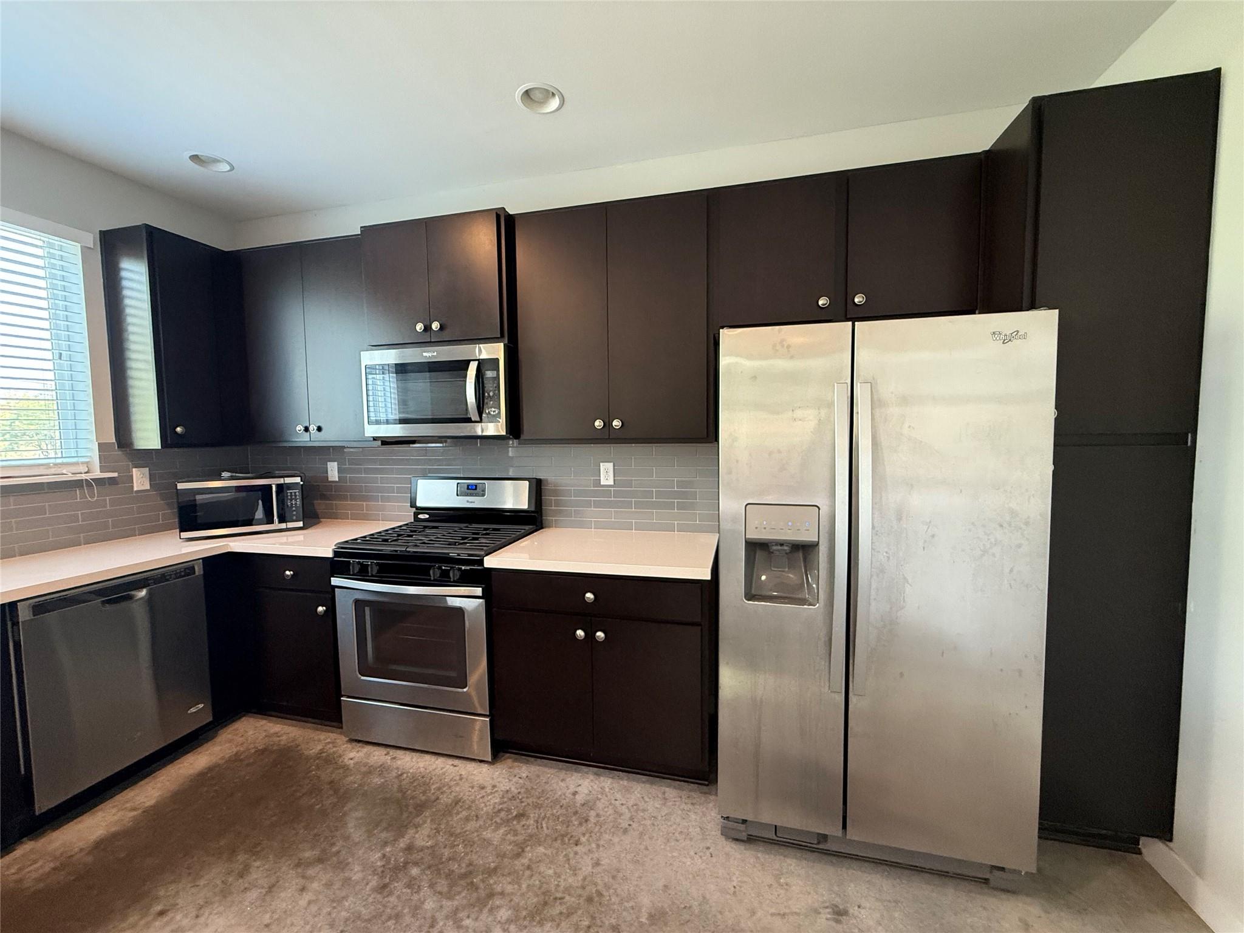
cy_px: 466
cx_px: 622
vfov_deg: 85.7
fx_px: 503
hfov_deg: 102.1
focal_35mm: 14
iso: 500
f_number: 2.2
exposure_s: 1/60
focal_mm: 2.22
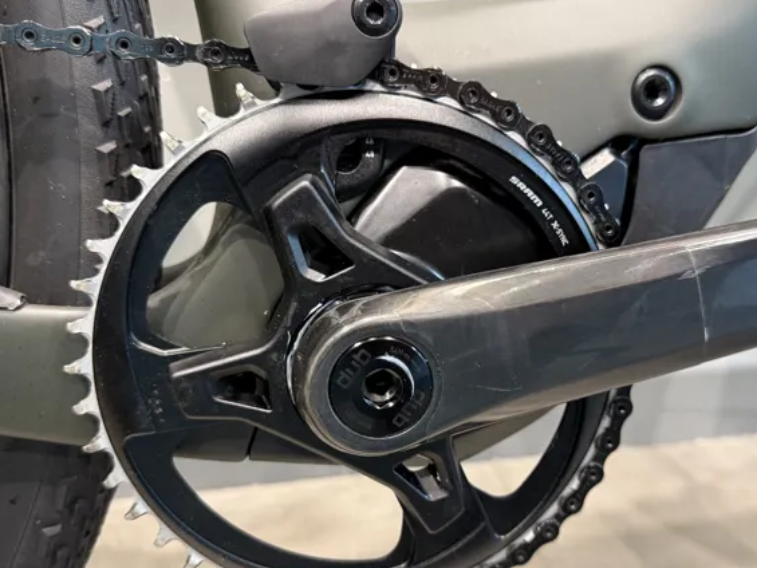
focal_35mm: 34
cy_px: 313
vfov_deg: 41.8
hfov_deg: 53.8
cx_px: 430
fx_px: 744
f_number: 1.78
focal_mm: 6.76
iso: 250
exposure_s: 1/50
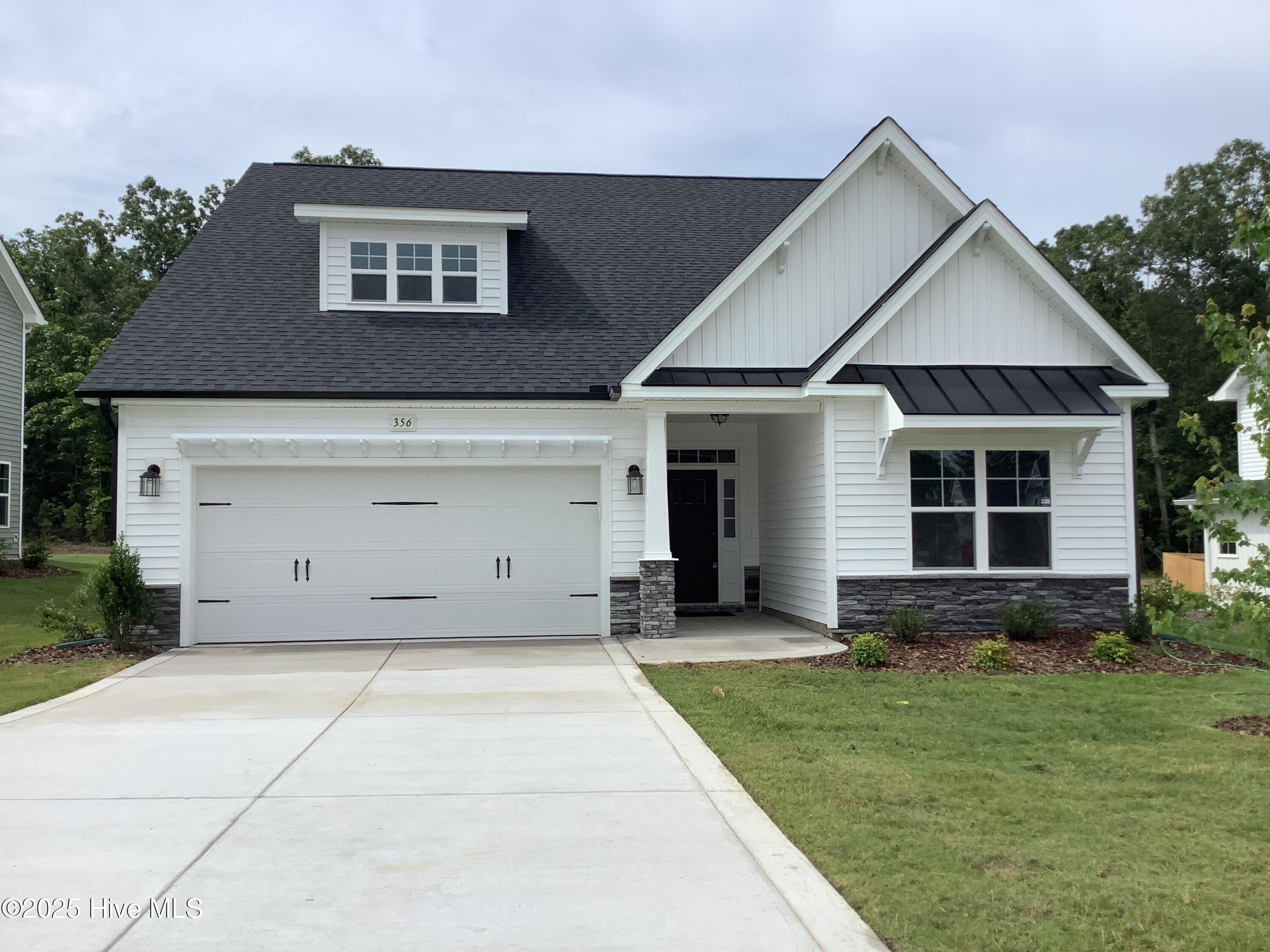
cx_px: 635
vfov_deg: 45.4
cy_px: 476
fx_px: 1137
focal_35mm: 31
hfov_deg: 58.4
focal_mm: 3.3
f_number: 2.4
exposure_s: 1/2037
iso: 25
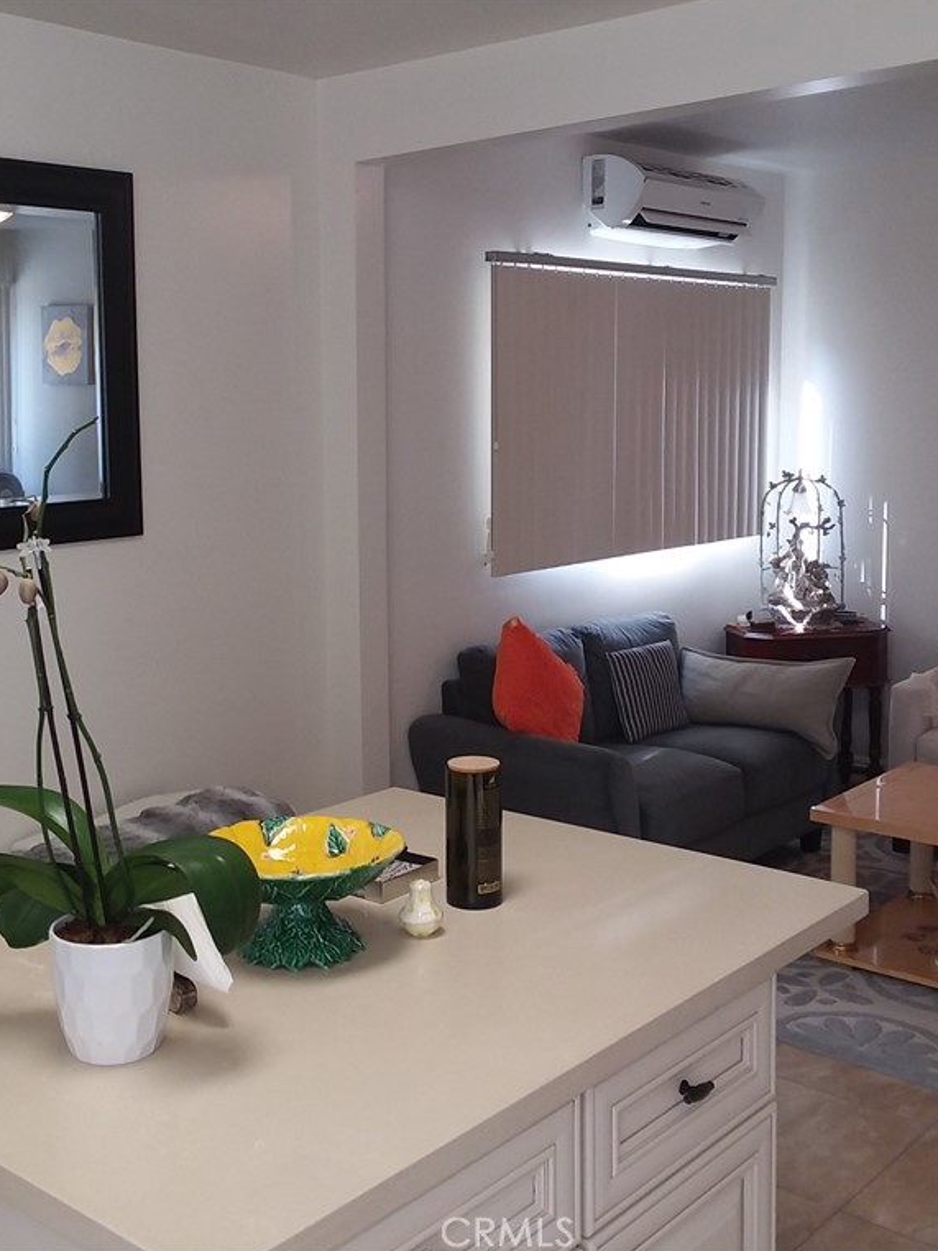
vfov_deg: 47.9
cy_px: 625
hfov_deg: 36.6
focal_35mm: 39
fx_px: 1409
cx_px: 358
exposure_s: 1/40
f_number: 1.9
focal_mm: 2.47
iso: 50
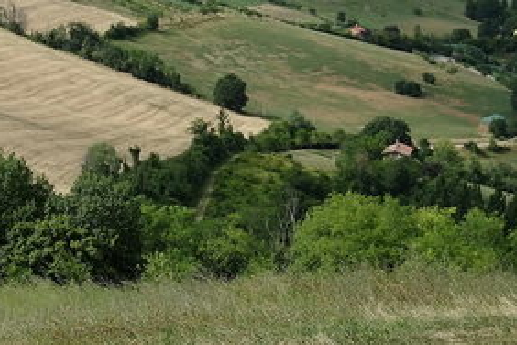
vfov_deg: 10.4
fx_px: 1867
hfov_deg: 15.5
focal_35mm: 130
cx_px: -13
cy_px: -15
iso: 200
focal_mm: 40.7
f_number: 8
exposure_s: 1/350
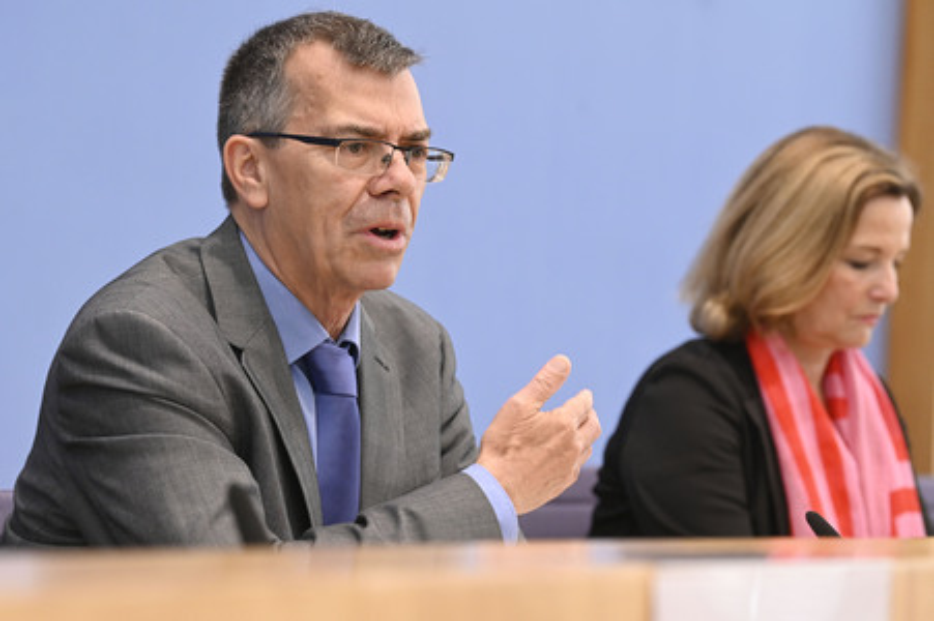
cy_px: 310
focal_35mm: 130
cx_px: 467
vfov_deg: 10.5
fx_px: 3370
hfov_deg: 15.8
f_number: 5
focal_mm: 130
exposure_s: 1/500
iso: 3200
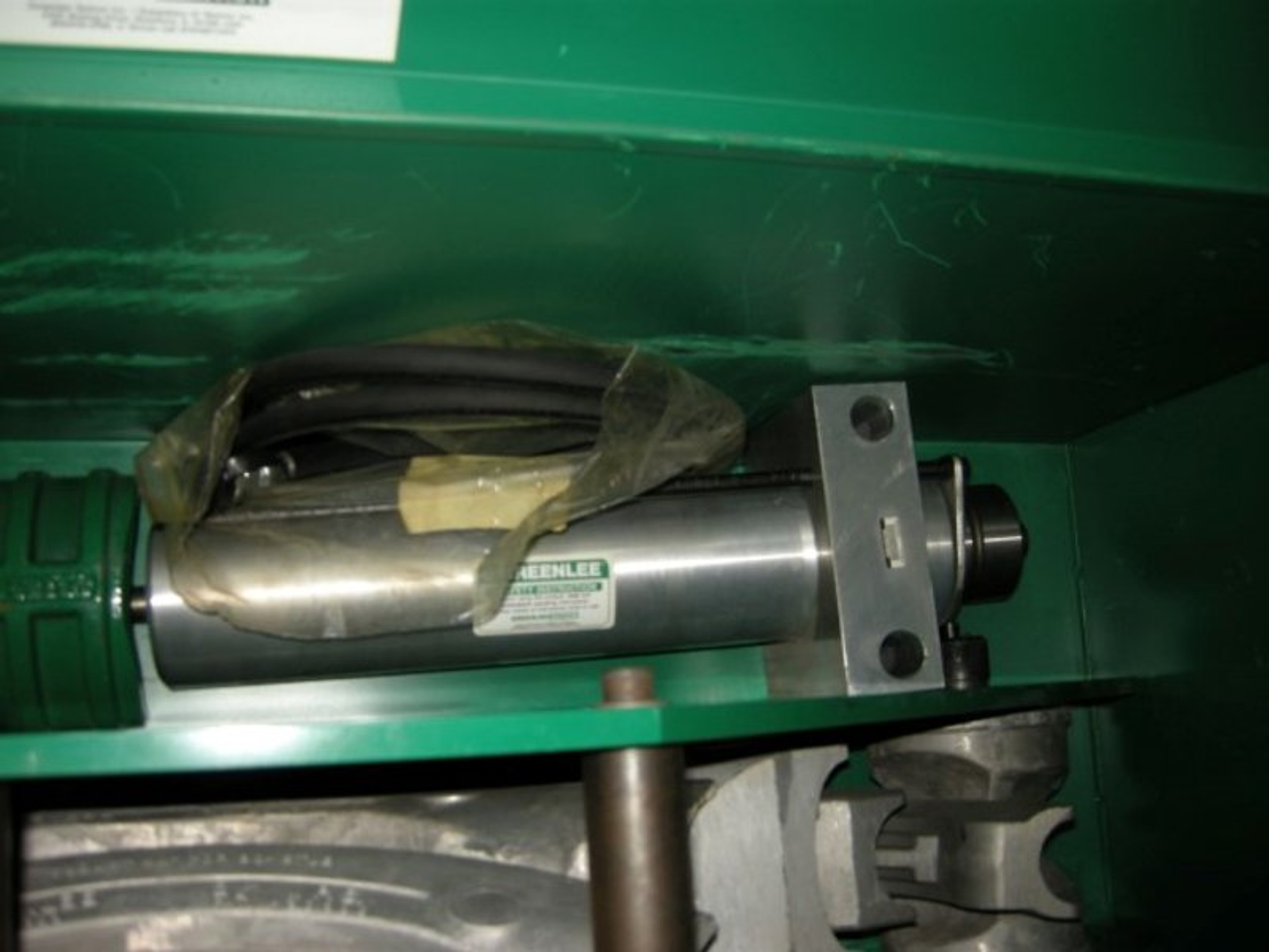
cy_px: 476
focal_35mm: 35
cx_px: 634
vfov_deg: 40.7
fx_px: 1283
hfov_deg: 52.6
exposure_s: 1/60
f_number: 2.7
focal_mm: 7.5
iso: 64
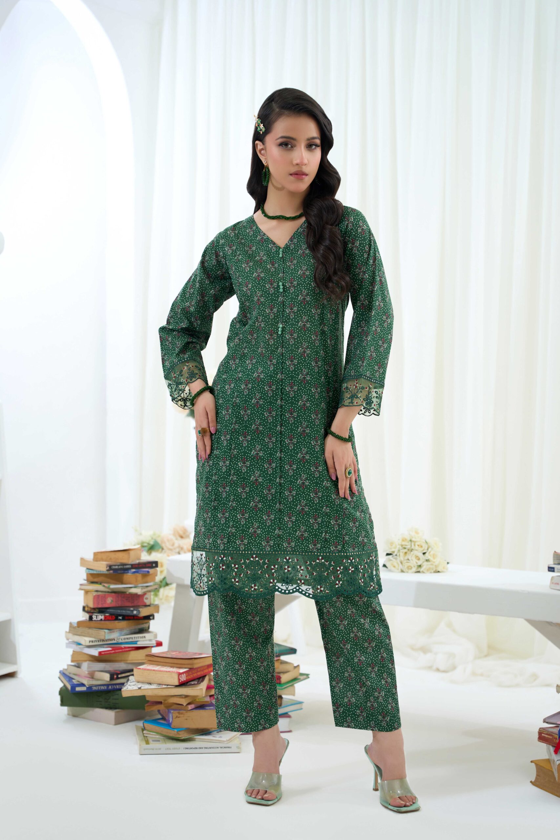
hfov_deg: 22.5
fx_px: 1409
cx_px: 280
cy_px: 420
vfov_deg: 33.2
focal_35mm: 60
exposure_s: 1/125
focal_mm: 60.4
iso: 125
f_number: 2.8
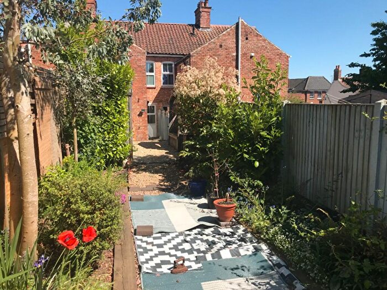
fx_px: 313
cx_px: 194
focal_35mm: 28
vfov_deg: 49.7
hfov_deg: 63.4
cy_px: 145
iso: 20
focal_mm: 3.99
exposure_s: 1/1880
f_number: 1.8
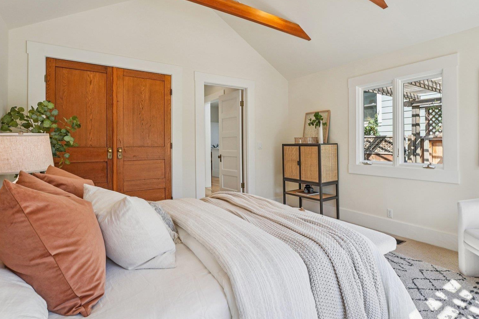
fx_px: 253
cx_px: 287
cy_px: 148
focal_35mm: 19
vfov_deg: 64.5
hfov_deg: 85.9
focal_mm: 14
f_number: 8
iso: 640
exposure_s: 1/80
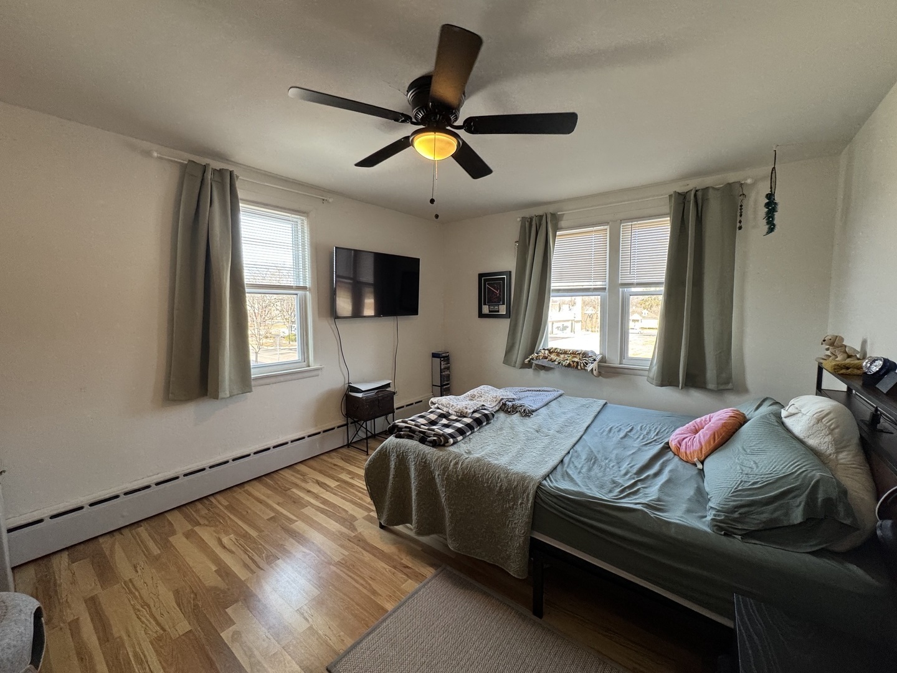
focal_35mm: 14
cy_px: 336
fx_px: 363
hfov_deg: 102.1
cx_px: 448
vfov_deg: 85.7
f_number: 2.2
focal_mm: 2.22
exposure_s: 1/120
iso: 200
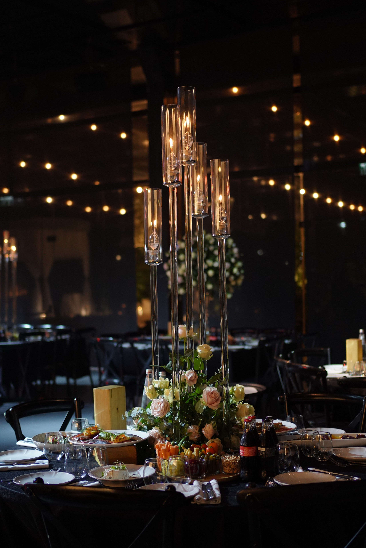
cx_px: 183
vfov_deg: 38.2
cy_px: 274
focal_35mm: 52
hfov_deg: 26.0
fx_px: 793
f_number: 1.8
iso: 800
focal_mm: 35
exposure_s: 1/200
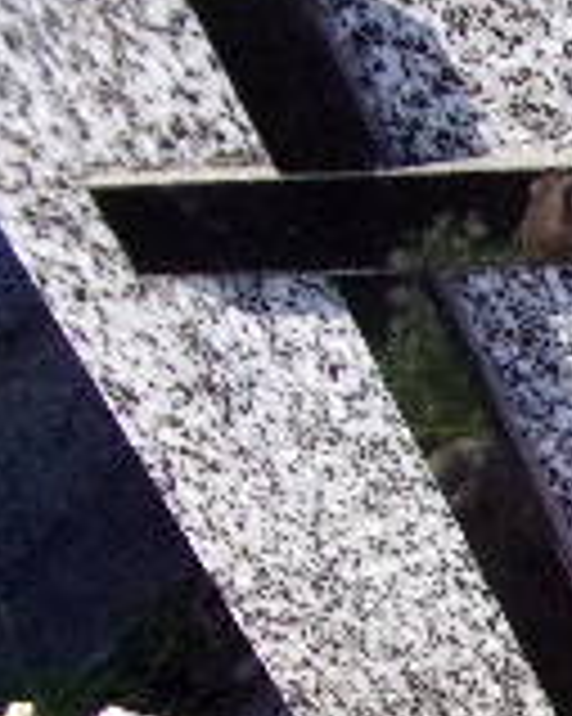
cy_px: 761
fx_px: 2330
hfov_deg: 11.7
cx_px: 1333
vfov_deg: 17.0
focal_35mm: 110
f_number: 10.8
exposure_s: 1/100
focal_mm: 5.1
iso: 200
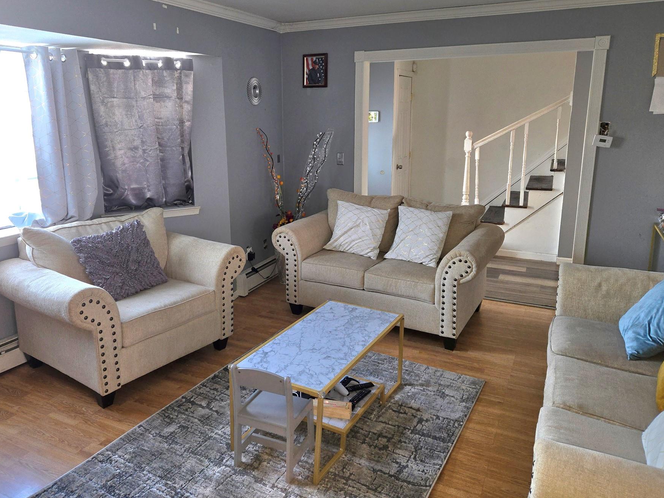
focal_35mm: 27
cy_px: 230
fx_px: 518
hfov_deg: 65.2
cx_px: 307
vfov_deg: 51.3
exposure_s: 1/30
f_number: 1.8
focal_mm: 5.4
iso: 100
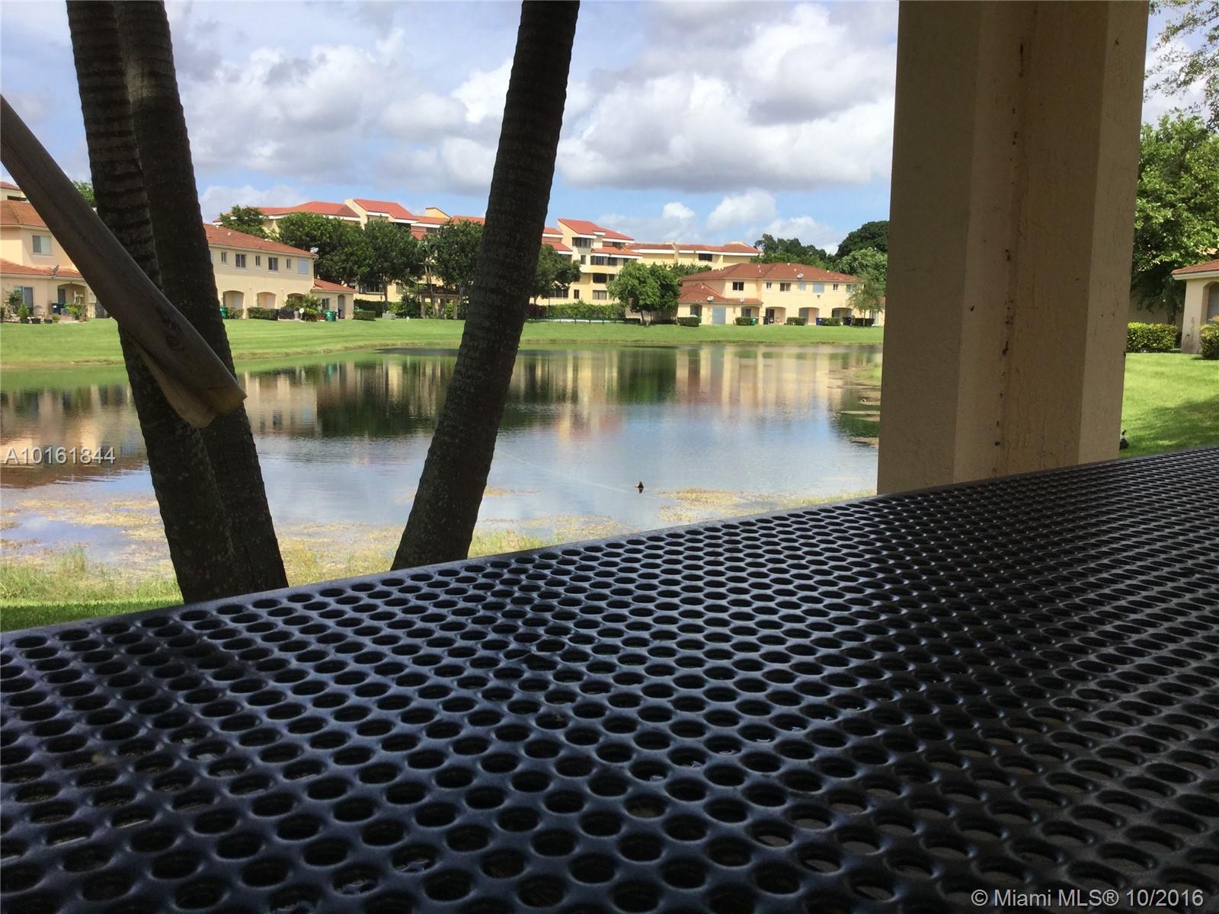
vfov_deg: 45.4
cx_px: 610
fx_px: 1092
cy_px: 457
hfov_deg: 58.4
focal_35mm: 31
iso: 25
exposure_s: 1/1431
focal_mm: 3.3
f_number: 2.4
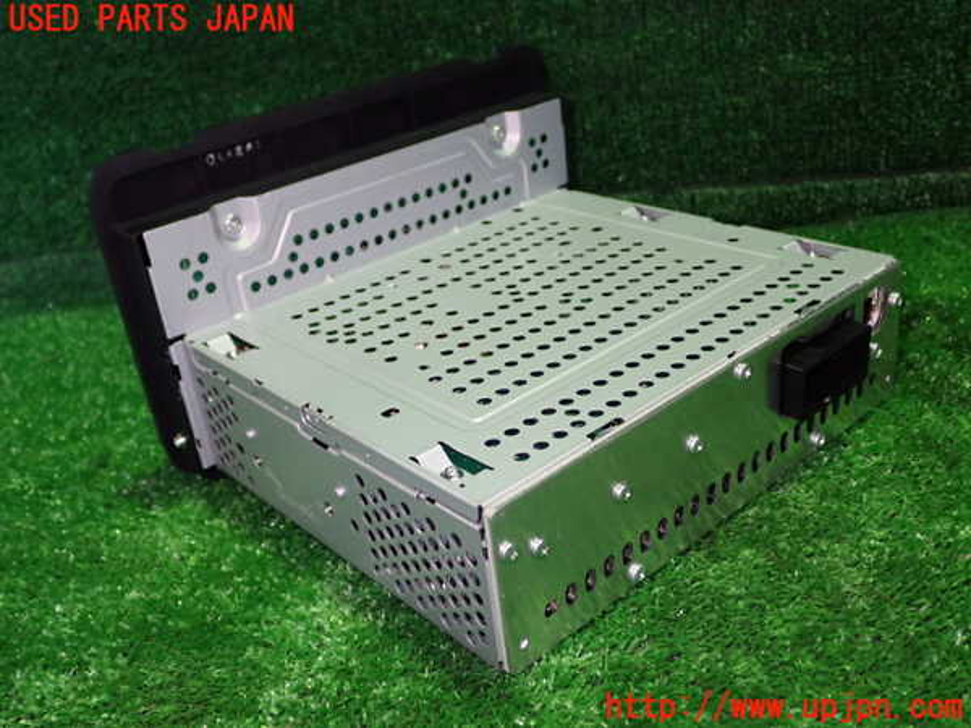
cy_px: 364
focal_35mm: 36
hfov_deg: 51.4
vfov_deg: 39.7
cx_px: 486
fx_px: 1010
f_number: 2.5
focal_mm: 6.37
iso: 640
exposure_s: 1/40
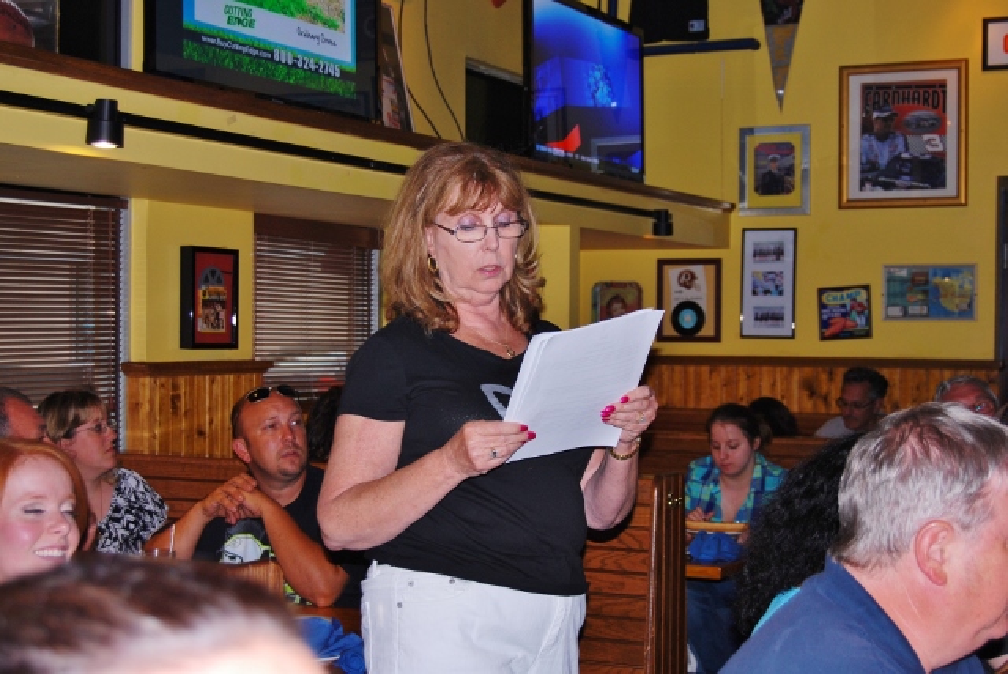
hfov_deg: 35.0
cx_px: 504
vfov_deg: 23.8
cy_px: 337
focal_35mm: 57
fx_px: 1597
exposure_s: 1/60
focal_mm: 38
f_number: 5
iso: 200
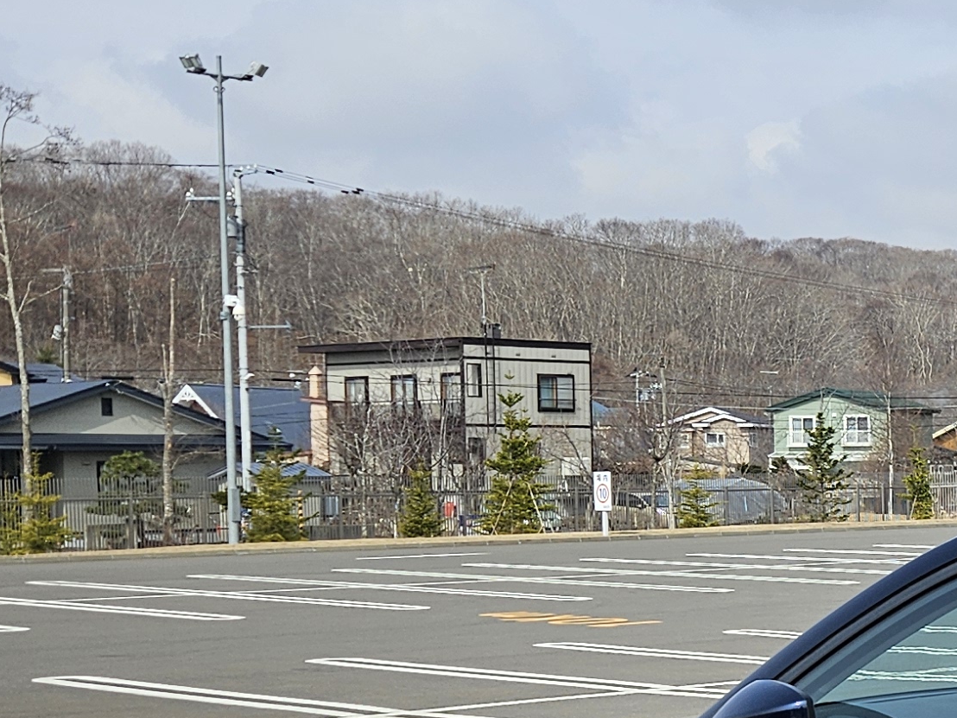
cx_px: 1264
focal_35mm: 83
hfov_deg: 21.2
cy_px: 596
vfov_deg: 17.6
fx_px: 2295
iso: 25
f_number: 1.8
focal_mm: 5.4
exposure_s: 1/2240
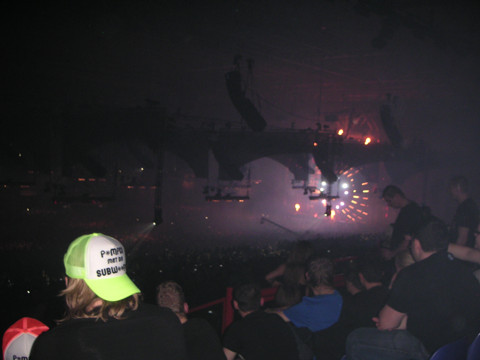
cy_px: 180
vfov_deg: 37.7
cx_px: 240
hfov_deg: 49.0
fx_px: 527
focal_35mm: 38
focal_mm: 6
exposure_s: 1/45
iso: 100
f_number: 2.8
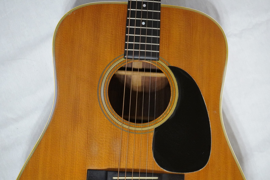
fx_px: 394
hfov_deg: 37.8
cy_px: 90
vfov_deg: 25.8
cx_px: 135
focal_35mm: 52
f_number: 5.6
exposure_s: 1/100
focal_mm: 35
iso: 6400
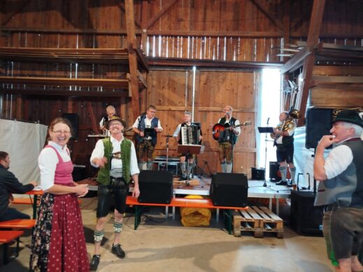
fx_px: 252
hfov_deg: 71.6
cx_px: 182
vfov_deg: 56.8
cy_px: 136
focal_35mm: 24
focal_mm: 5.31
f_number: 1.7
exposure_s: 1/33
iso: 250
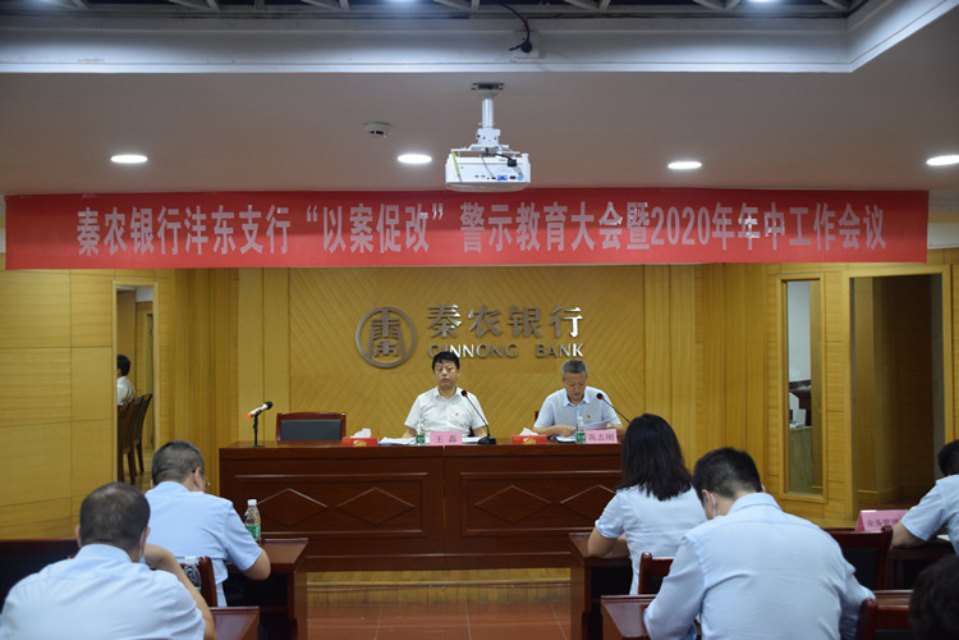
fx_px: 1039
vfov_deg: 34.2
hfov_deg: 49.6
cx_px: 480
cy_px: 320
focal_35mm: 39
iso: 1250
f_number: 4
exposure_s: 1/60
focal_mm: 26
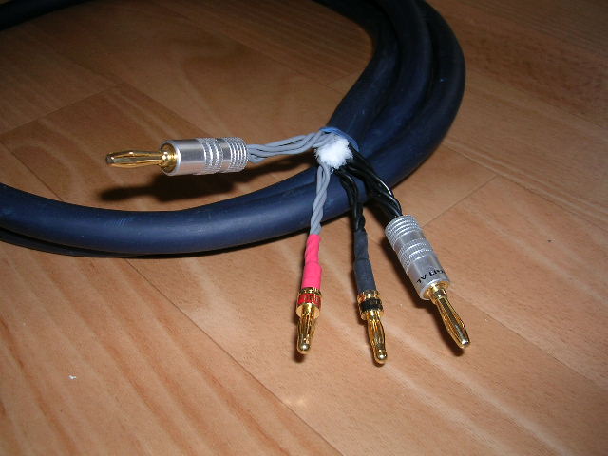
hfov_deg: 49.0
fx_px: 667
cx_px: 304
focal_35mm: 38
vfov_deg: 37.7
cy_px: 228
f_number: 2.8
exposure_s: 1/60.1
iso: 50
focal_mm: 5.8
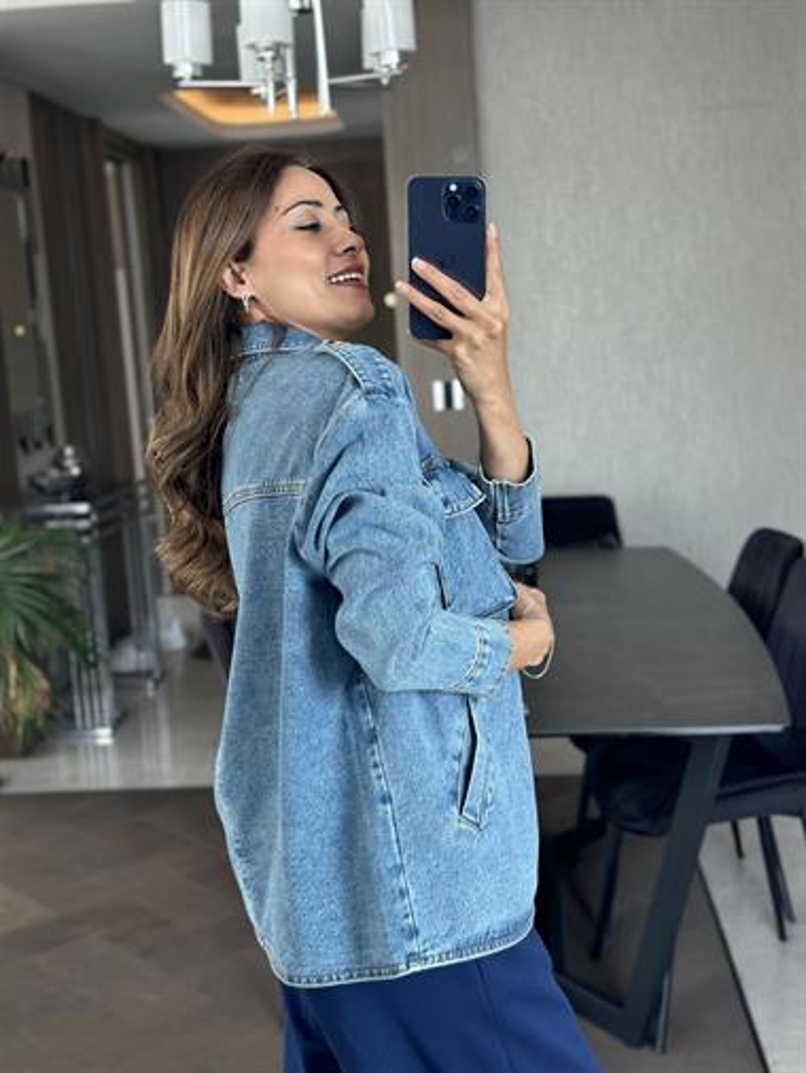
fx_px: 1489
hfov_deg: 30.3
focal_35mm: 48
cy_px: 536
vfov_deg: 39.6
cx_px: 403
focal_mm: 6.86
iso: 125
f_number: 1.78
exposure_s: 1/100
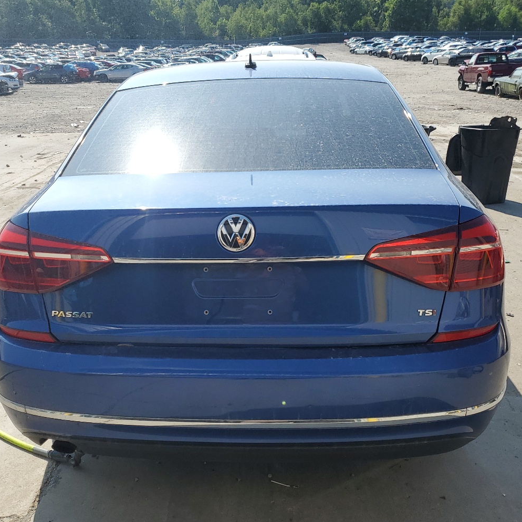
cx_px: 228
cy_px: 295
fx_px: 631
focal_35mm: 37
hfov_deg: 44.8
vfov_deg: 44.8
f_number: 1.5
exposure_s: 1/3333
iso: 50
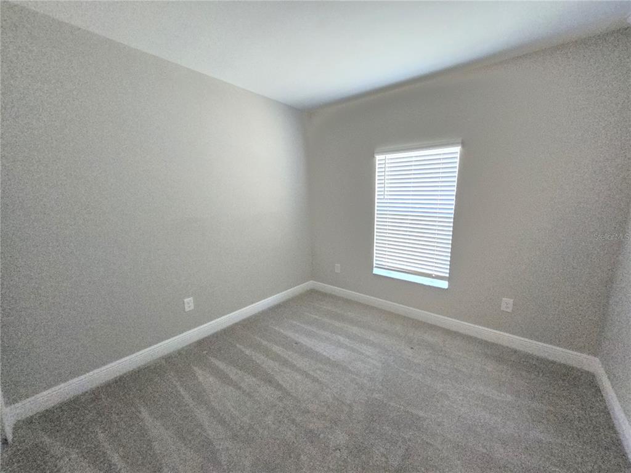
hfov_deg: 106.2
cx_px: 316
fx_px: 237
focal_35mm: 13
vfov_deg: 89.9
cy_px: 236
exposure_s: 1/60
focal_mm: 1.7
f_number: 2.2
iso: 1250
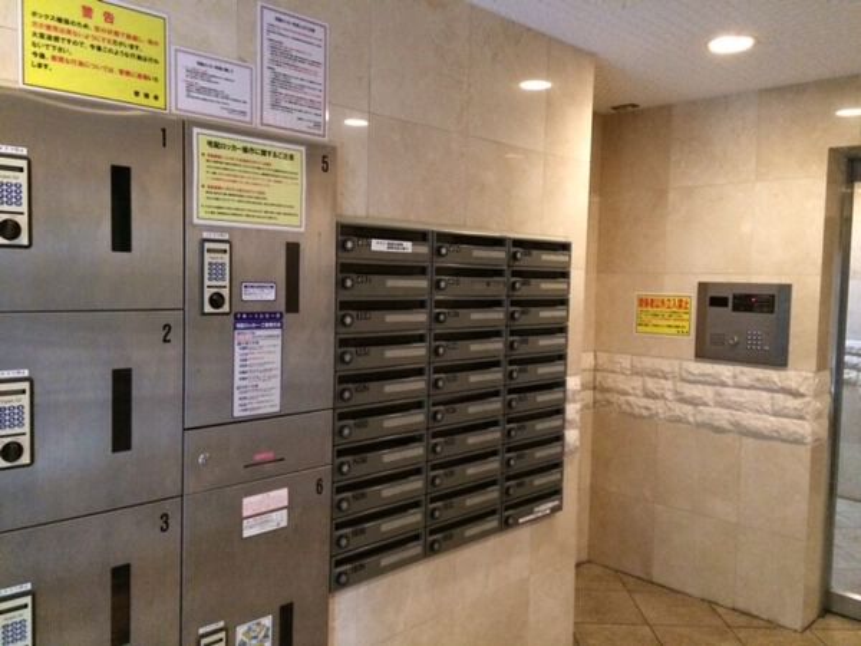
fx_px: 721
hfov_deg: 61.7
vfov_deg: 48.2
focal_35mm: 29
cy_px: 323
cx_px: 430
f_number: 2.2
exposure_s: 1/15
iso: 400
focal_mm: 4.15
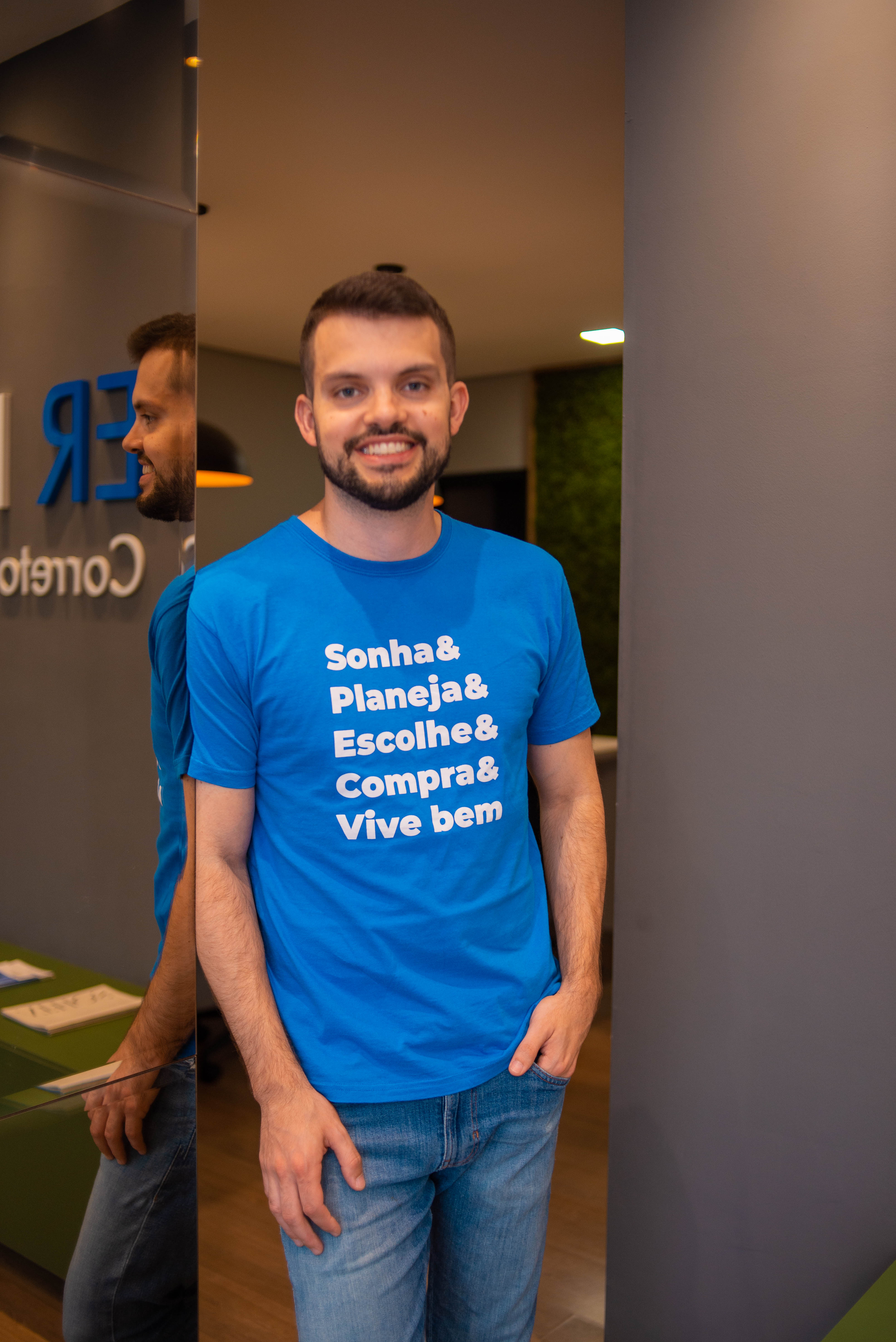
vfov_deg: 54.4
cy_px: 671
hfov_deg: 37.9
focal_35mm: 35
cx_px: 448
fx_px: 1305
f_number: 2
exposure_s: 1/200
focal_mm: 35
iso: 320
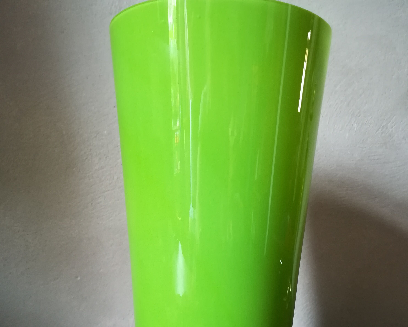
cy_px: 217
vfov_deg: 42.8
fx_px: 411
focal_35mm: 34
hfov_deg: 52.8
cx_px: 205
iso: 500
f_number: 2.2
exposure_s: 1/25
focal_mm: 3.83
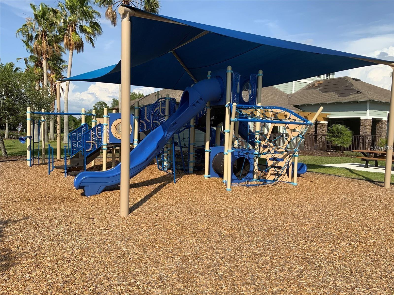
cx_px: 197
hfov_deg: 61.7
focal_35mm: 29
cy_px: 148
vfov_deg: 48.2
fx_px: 330
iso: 16
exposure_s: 1/2320
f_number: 1.8
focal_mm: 3
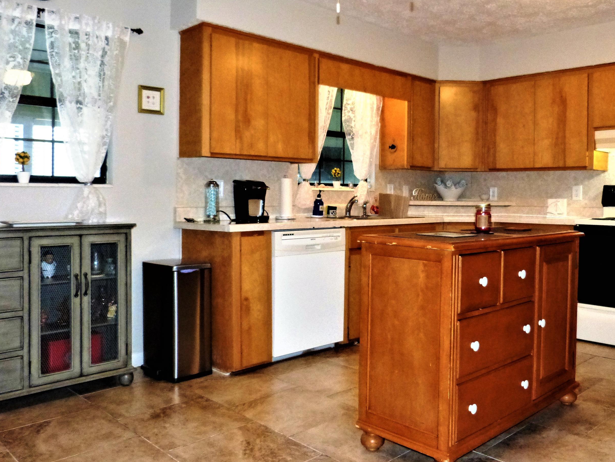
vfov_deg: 45.3
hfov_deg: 58.1
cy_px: 200
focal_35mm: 31
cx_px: 351
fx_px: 551
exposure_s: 1/60
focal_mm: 4.5
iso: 800
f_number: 2.8
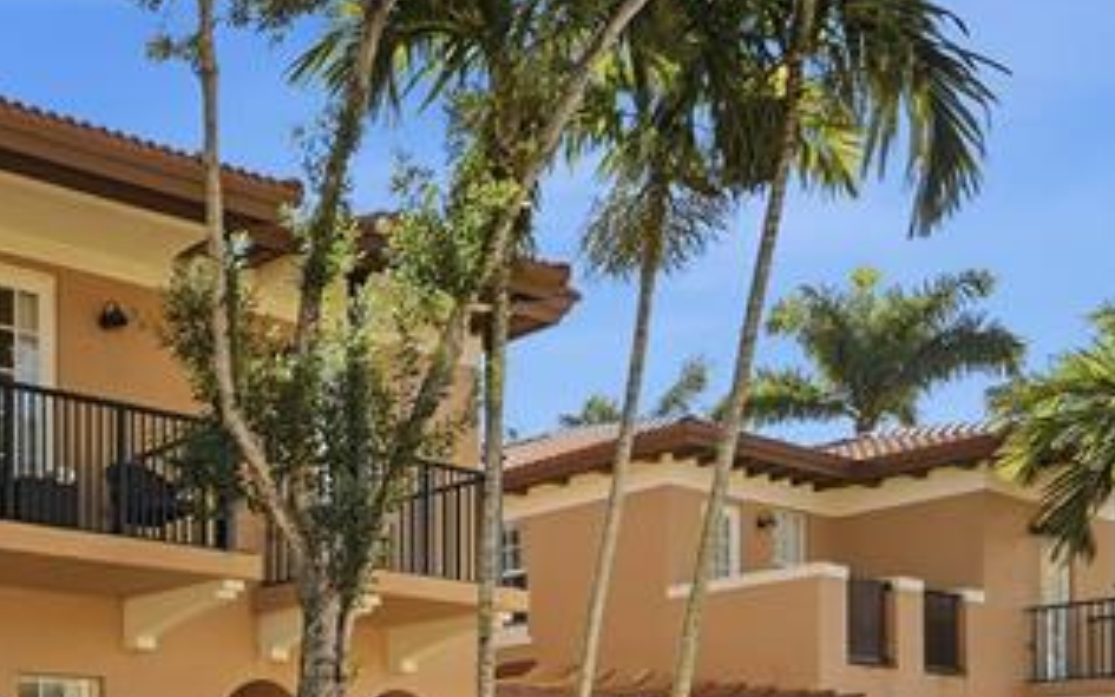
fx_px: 1337
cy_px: 842
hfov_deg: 34.2
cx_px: -290
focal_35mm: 44
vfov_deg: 26.0
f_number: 8
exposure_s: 1/8000
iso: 400
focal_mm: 17
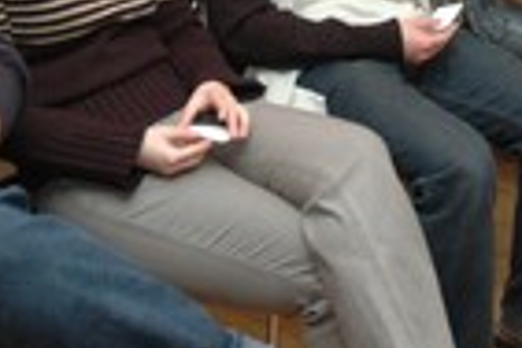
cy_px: -52
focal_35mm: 102
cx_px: 292
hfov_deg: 20.0
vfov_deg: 13.1
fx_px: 1479
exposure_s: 1/45
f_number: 3.8
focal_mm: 24
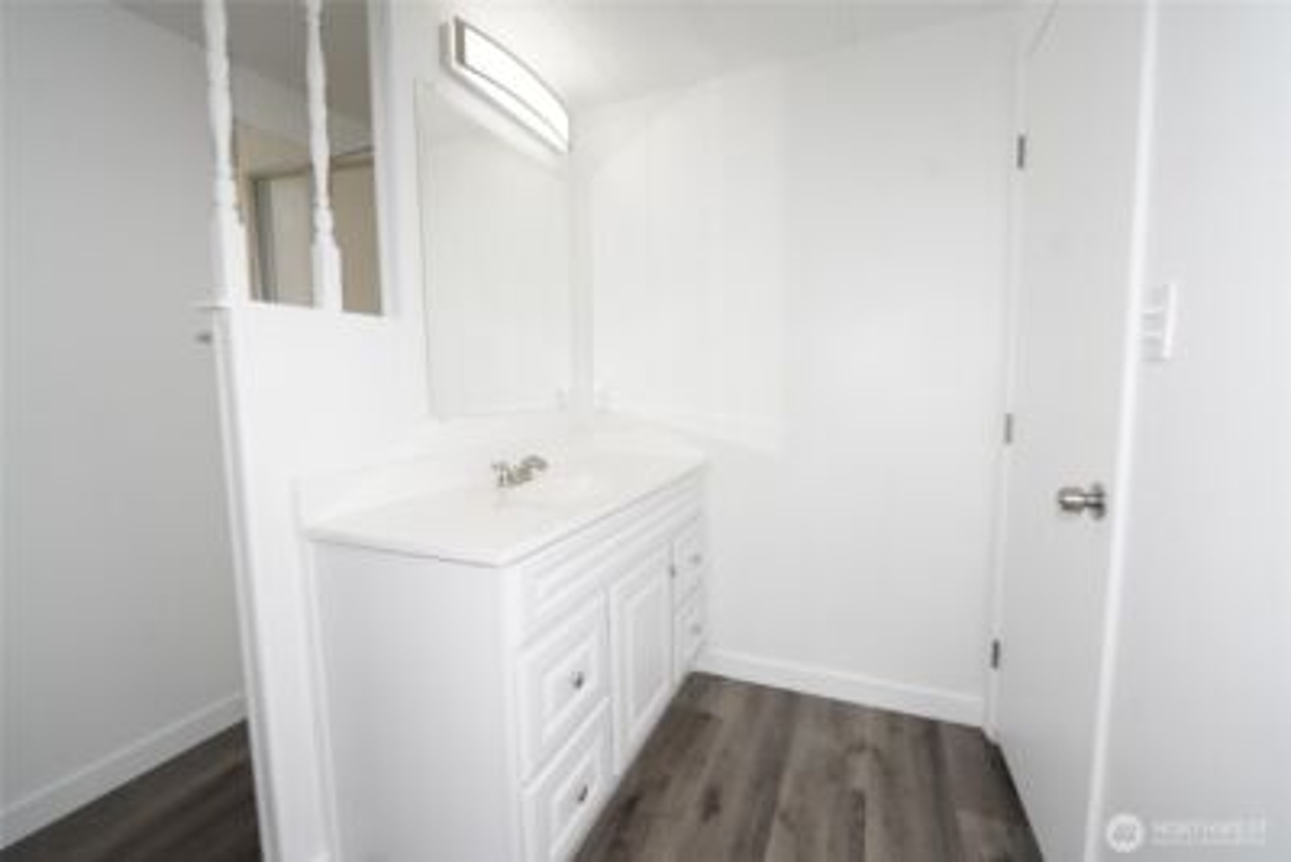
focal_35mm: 14
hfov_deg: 104.2
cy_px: 431
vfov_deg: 81.3
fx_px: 502
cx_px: 646
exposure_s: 1/4000
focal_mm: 14
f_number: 4
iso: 3200
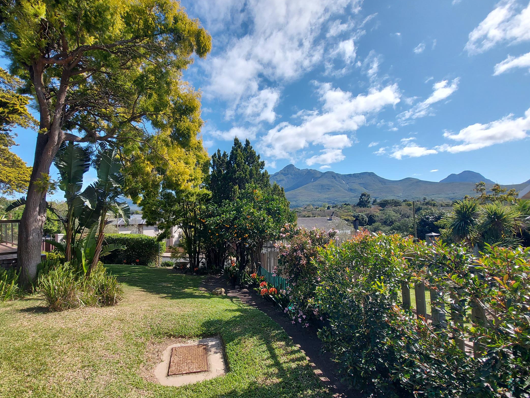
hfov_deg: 97.8
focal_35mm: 15
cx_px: 236
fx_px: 230
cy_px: 210
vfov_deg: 81.7
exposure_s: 1/967
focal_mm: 1.74
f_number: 2.2
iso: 50
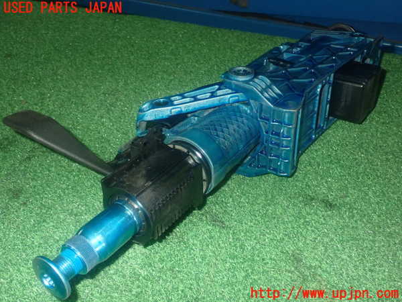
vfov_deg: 37.7
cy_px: 151
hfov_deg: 49.0
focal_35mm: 38
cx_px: 201
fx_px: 441
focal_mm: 6.83
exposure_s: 1/40
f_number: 8
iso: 800
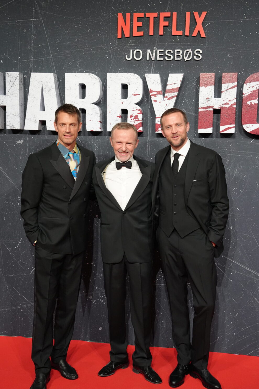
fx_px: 518
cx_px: 130
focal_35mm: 48
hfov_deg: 28.1
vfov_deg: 41.1
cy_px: 194
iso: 4000
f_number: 4
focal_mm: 48
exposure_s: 1/160
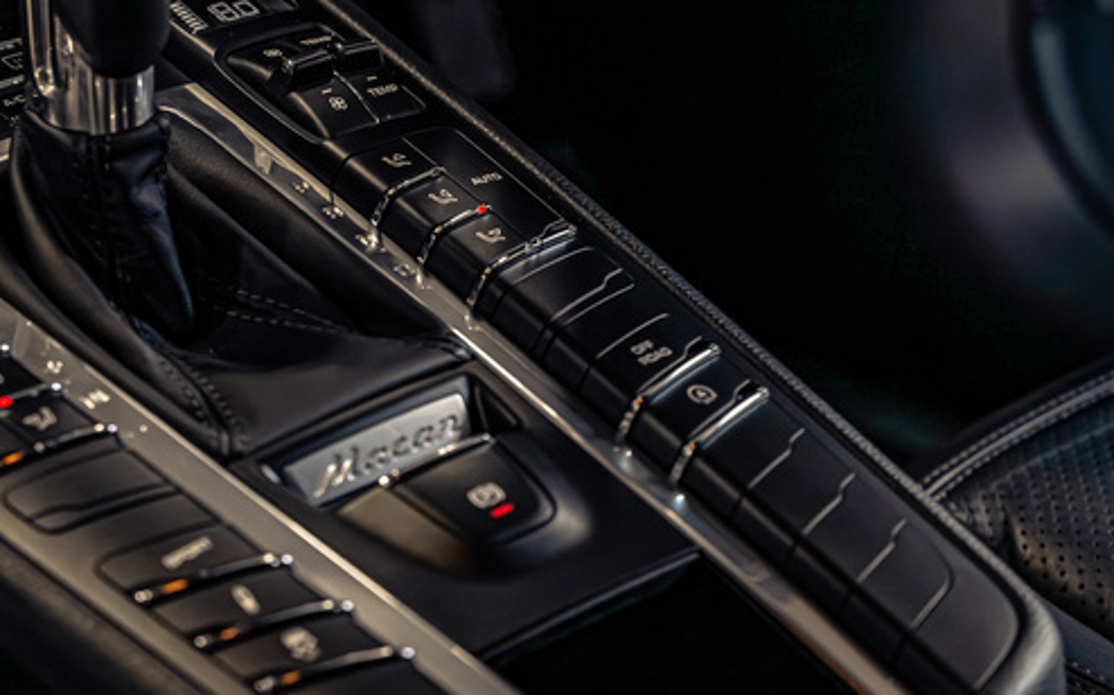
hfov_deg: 13.9
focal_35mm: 150
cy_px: 162
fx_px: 4551
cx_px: 288
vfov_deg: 8.7
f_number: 3.5
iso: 320
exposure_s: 1/200
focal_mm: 71
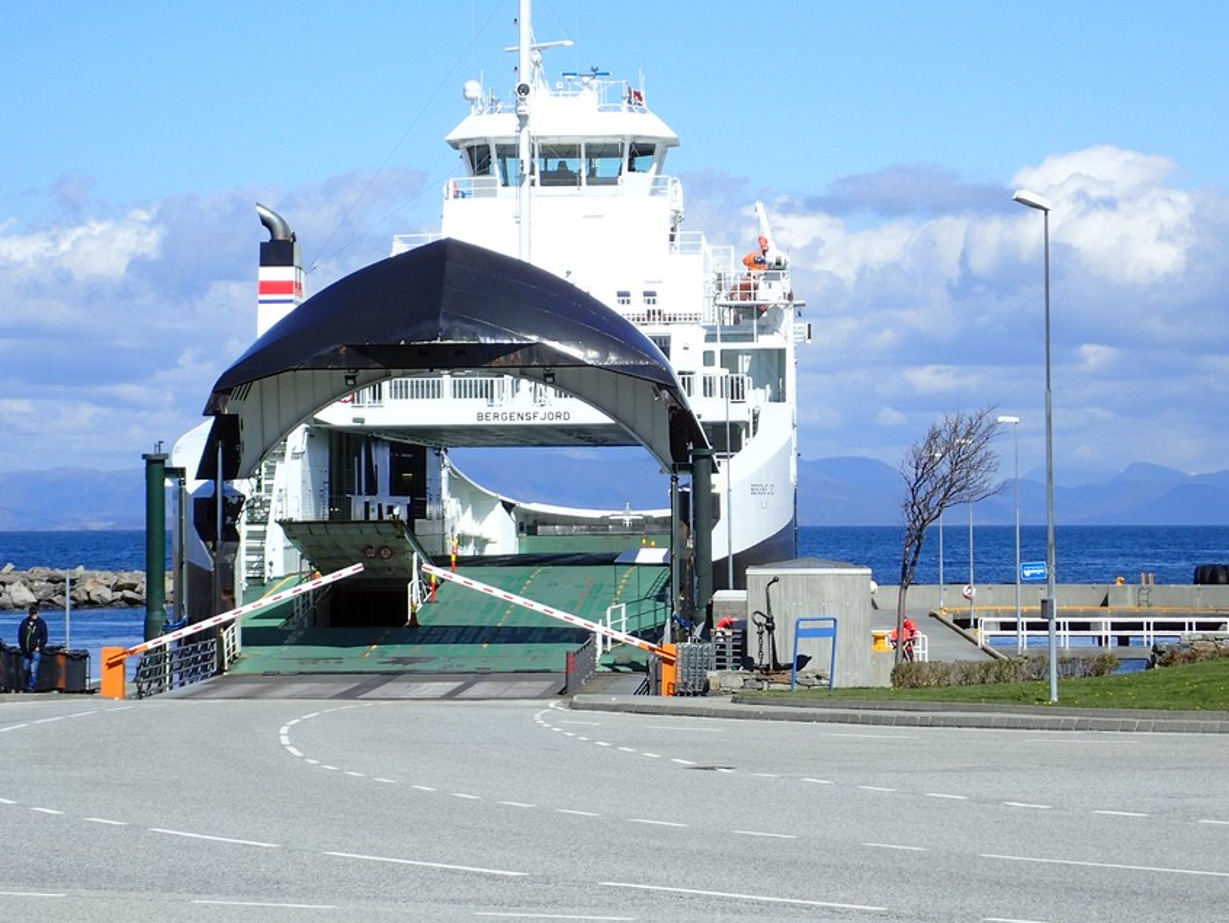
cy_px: 368
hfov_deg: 16.3
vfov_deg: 12.2
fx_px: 4297
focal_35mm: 121
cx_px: 542
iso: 100
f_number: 6.3
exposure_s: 1/400
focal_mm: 18
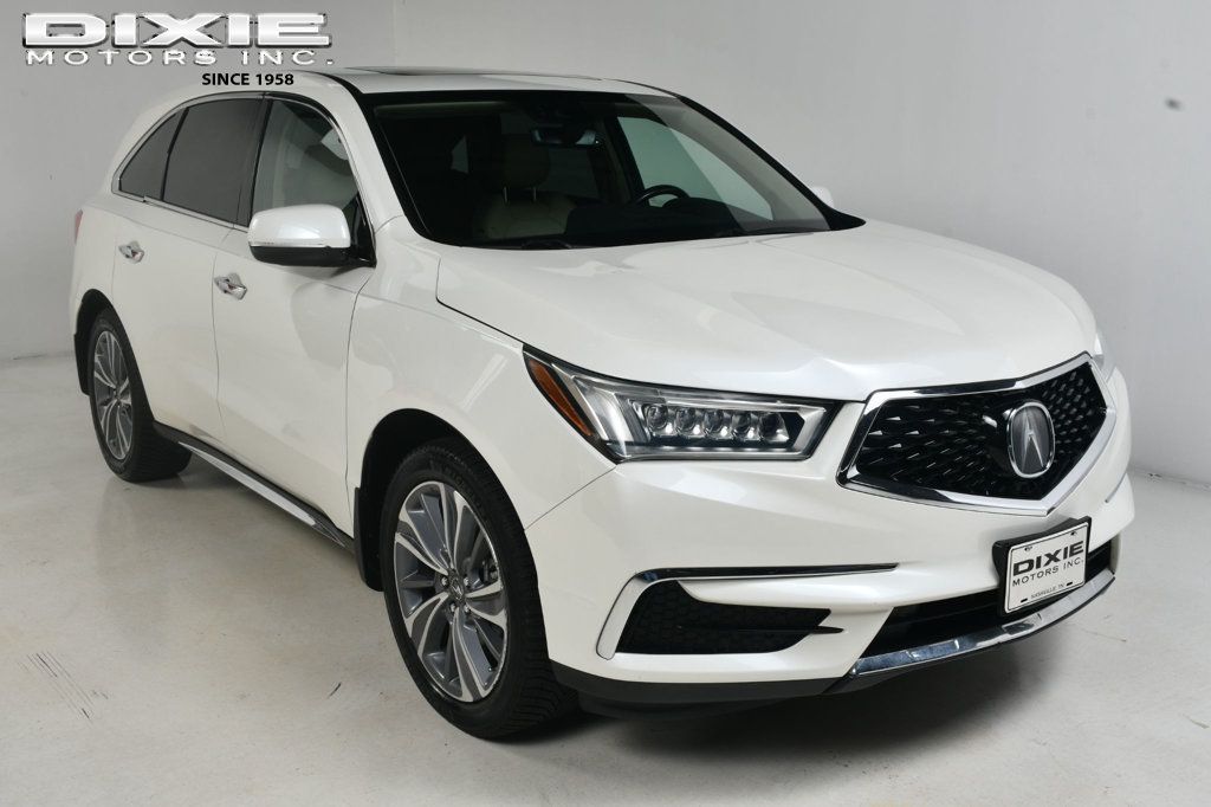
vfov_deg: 36.8
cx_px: 606
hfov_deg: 53.1
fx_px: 1211
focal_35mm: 36
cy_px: 404
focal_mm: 24
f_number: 14
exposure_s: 1/160
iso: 100
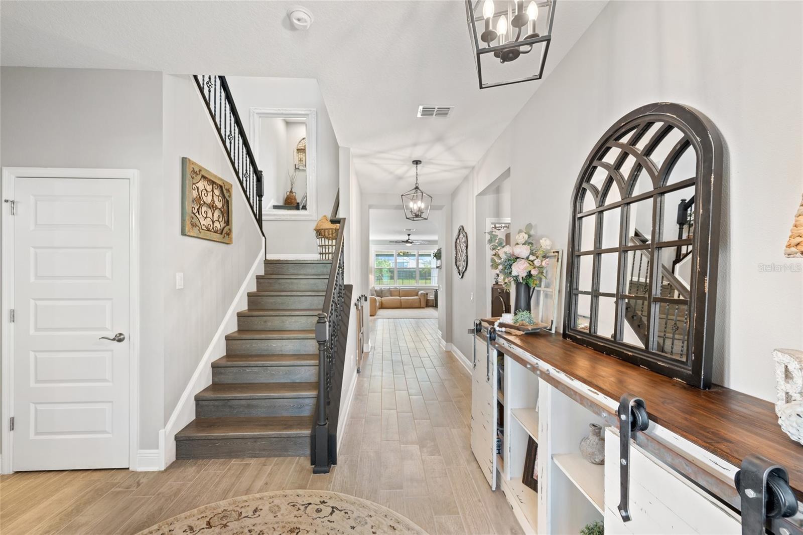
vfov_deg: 81.2
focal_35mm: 14
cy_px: 268
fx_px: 312
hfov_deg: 104.2
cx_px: 402
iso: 250
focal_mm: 14
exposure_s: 1/1.67
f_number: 7.1
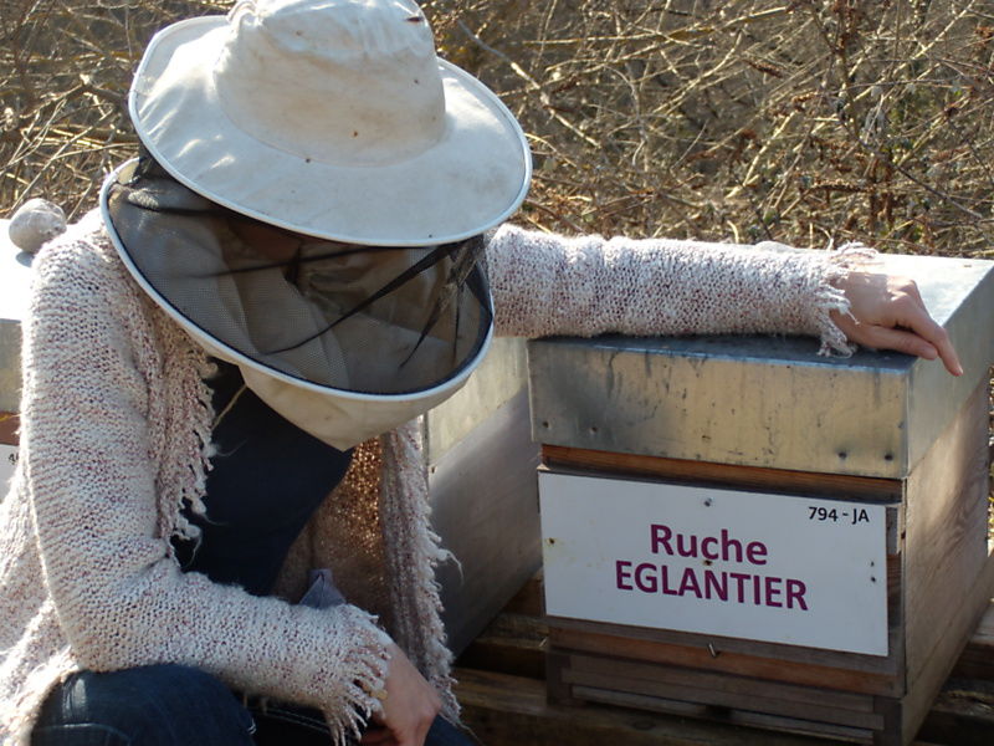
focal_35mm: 81
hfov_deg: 24.1
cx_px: 497
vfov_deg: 18.2
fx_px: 2326
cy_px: 373
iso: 80
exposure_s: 1/200
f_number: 4.1
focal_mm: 14.3
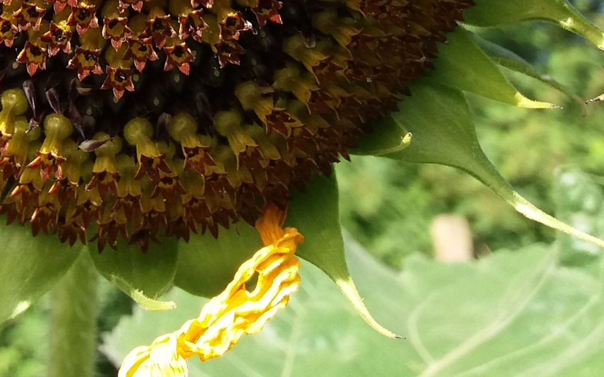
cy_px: -205
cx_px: 65
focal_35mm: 92
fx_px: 1514
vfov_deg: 13.3
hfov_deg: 22.0
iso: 64
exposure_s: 1/582
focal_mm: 3.7
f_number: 1.9
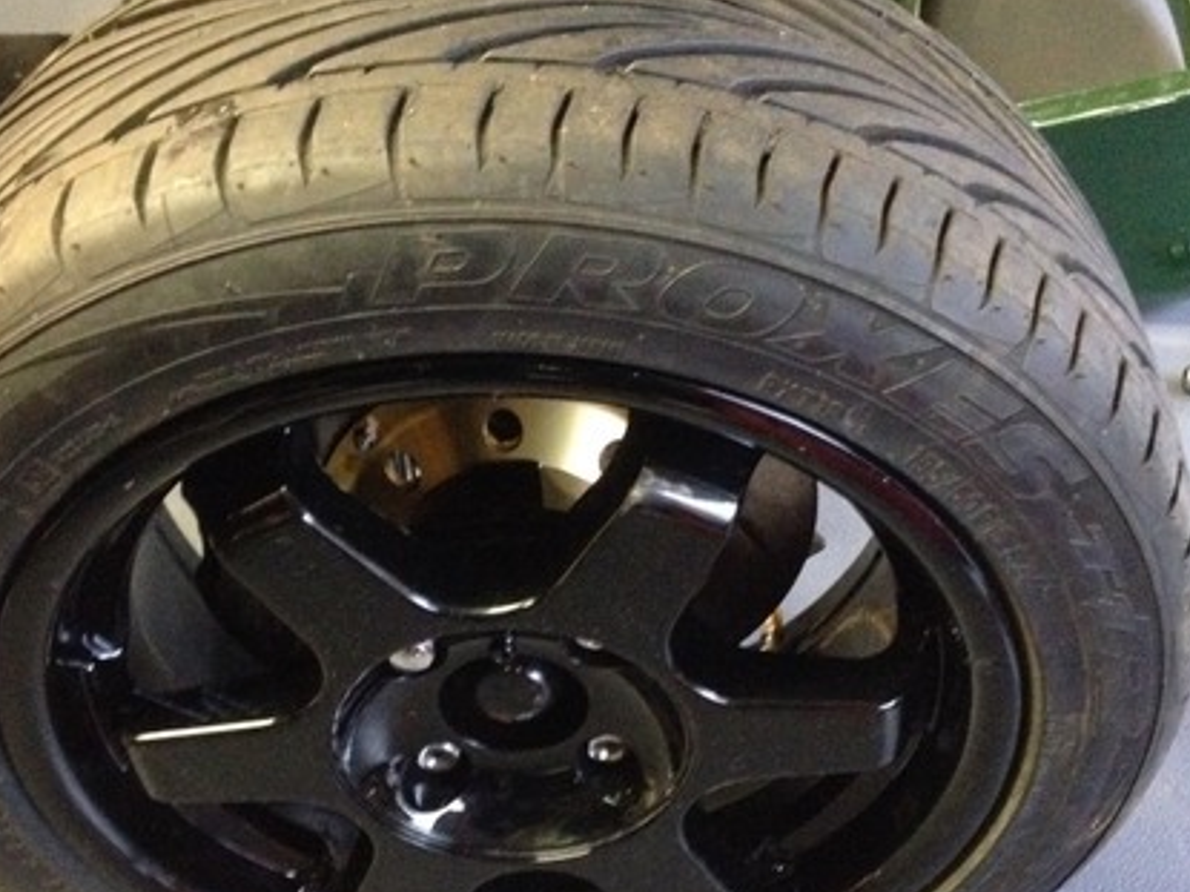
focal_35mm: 54
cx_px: 588
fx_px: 1856
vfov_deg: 26.9
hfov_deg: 35.6
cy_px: 585
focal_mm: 4.28
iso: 640
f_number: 2.4
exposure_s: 1/15
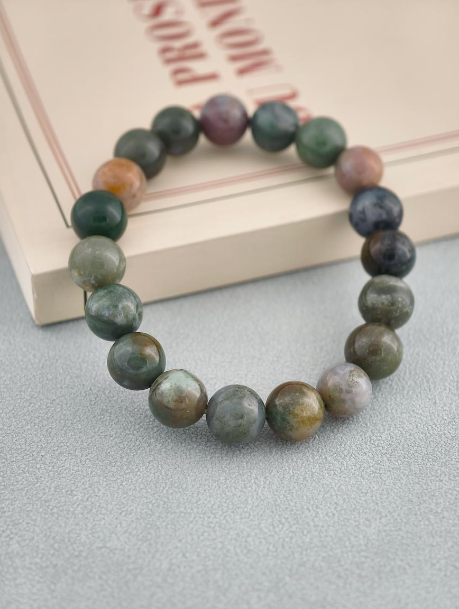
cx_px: 230
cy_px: 304
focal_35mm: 85
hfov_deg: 17.4
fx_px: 1499
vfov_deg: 23.0
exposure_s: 1/160
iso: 125
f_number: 2.67
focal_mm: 22.48
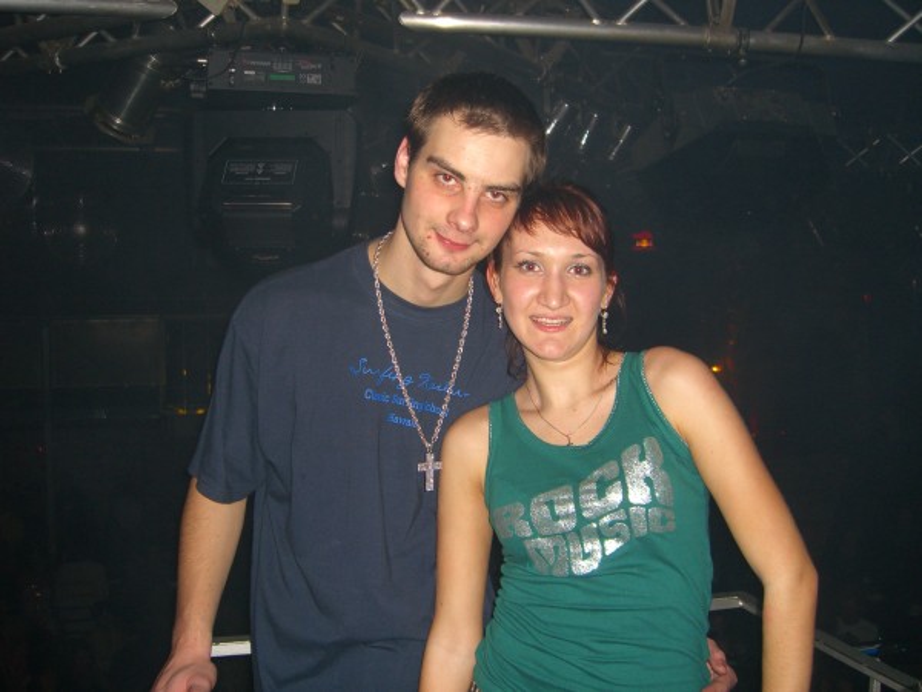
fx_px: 1012
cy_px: 346
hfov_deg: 49.0
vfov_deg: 37.7
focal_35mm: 38
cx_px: 461
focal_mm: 7.9
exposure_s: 1/60
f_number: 2.8
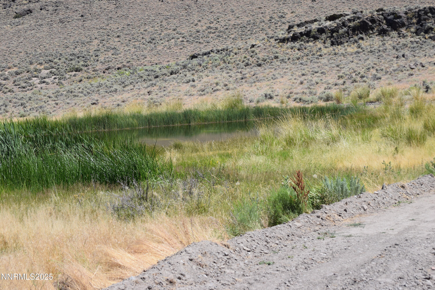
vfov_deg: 16.6
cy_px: 145
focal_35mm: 82
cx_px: 218
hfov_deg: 24.6
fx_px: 997
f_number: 10
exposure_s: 1/400
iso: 200
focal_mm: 55
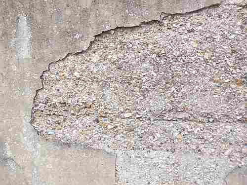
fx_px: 278
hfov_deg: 47.9
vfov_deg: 36.8
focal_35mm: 39
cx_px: 124
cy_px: 92
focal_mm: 6.4
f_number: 3.9
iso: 64
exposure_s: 1/200
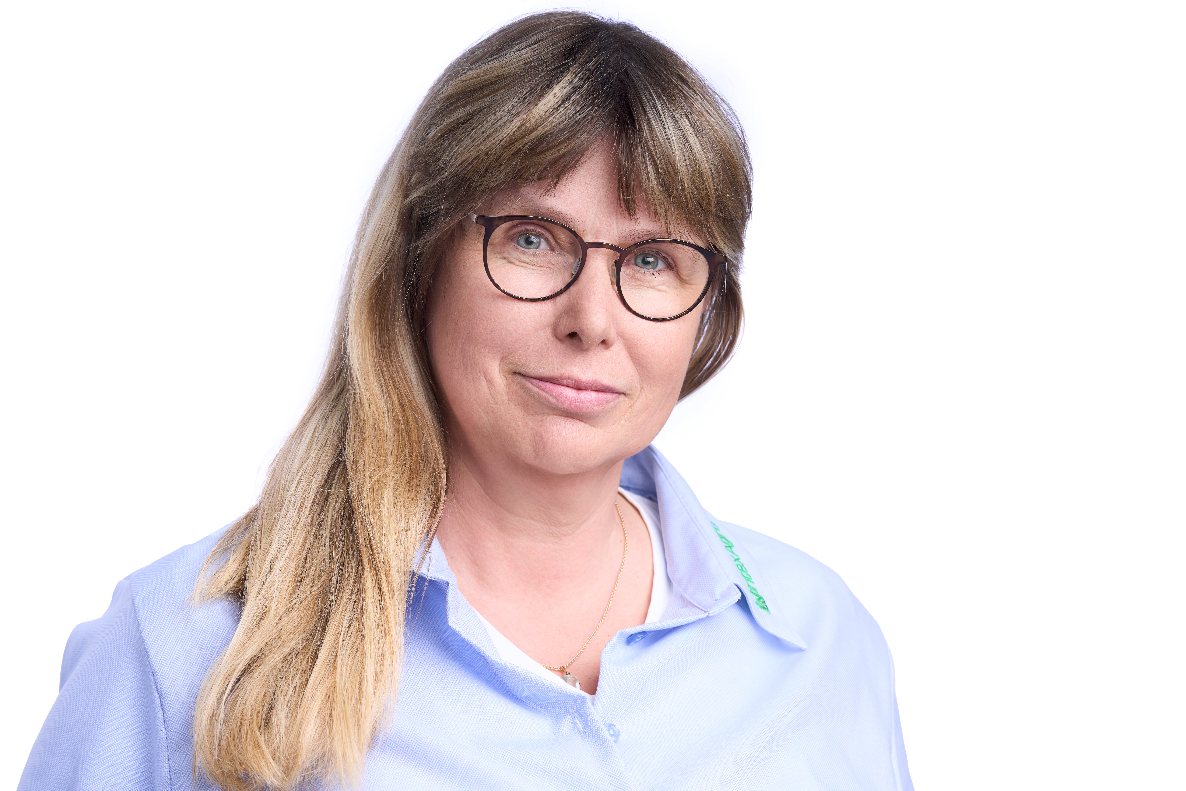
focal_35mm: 135
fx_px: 4447
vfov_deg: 10.2
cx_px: 593
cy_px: 396
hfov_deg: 15.2
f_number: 8
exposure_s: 1/400
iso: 100
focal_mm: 135
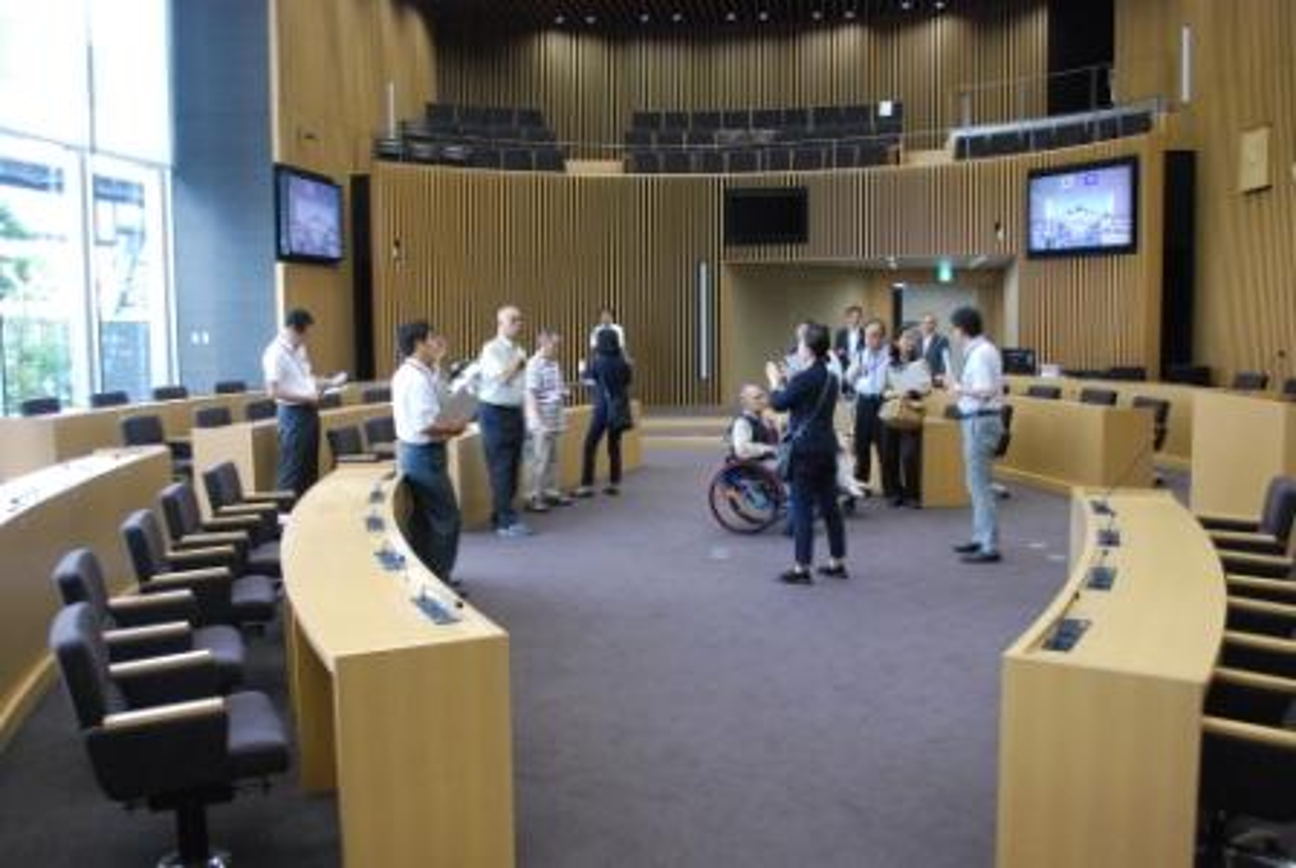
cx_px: 648
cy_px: 434
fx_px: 1190
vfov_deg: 40.1
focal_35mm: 33
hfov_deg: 57.2
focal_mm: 22
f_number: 5
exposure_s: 1/100
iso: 1600
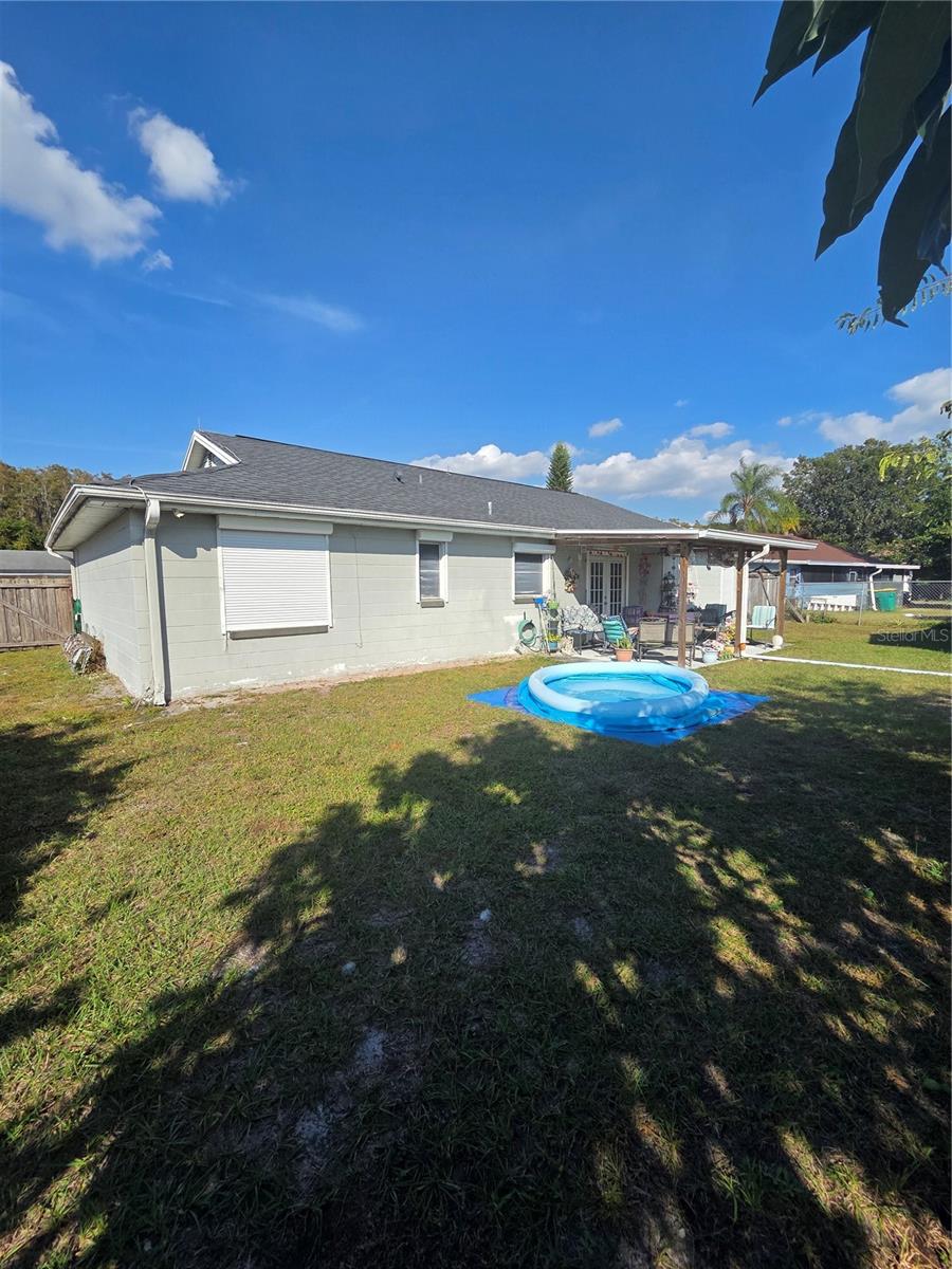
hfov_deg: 89.9
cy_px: 634
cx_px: 476
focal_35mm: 13
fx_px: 477
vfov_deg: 106.2
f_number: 2.2
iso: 50
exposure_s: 1/1983
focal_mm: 2.2
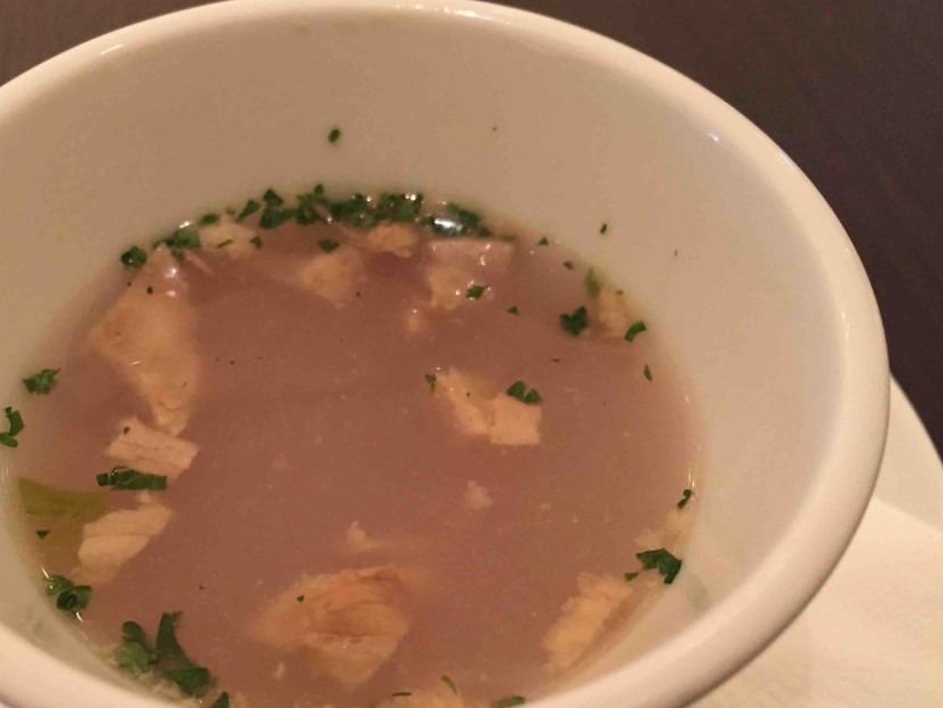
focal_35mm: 36
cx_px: 365
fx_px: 981
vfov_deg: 39.6
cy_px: 412
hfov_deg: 50.9
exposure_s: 1/20
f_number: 2.2
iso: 250
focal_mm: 4.15
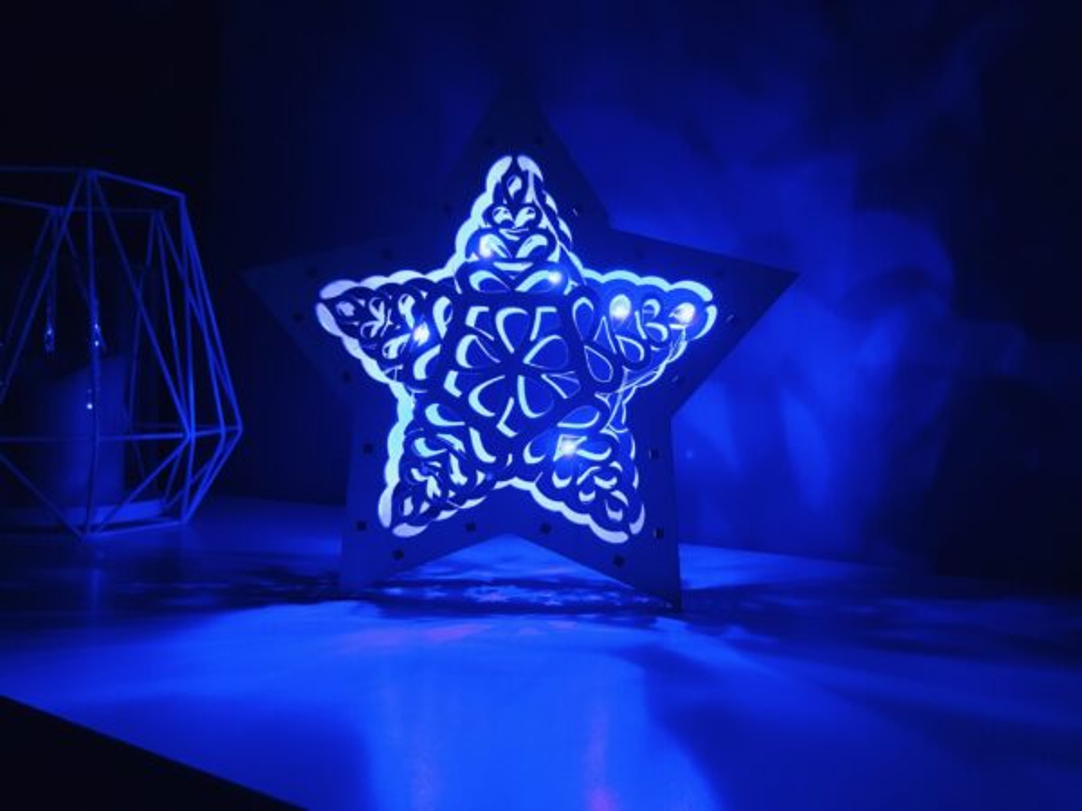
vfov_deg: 48.2
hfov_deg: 61.7
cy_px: 406
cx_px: 541
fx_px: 906
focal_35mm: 29
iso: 250
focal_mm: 4.15
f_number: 2.2
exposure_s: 1/17
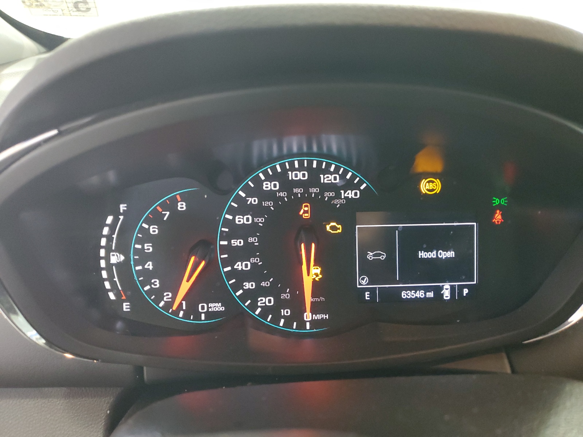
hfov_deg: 67.3
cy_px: 218
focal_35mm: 26
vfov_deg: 53.1
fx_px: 438
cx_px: 292
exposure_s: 1/24
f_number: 1.5
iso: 312
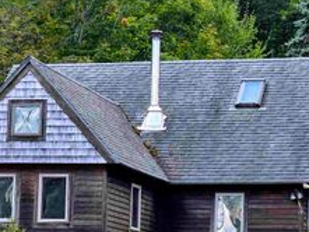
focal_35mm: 156
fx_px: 1393
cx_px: 164
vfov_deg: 9.5
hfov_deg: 12.7
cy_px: 93
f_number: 2.4
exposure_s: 1/223
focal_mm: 7.9
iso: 50
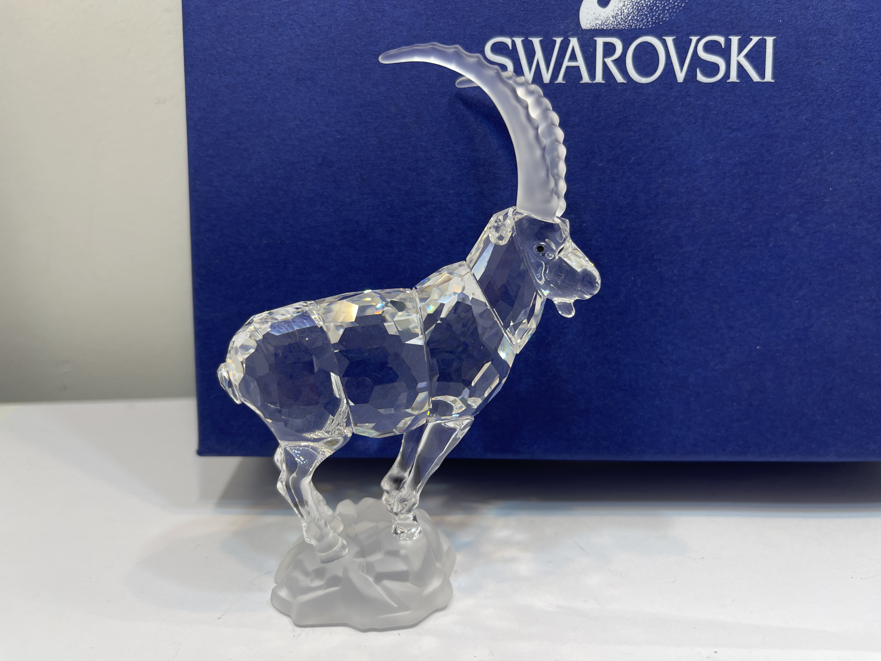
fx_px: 636
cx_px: 440
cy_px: 330
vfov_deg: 54.9
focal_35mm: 25
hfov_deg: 69.4
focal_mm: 5.1
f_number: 1.6
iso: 50
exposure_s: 1/121
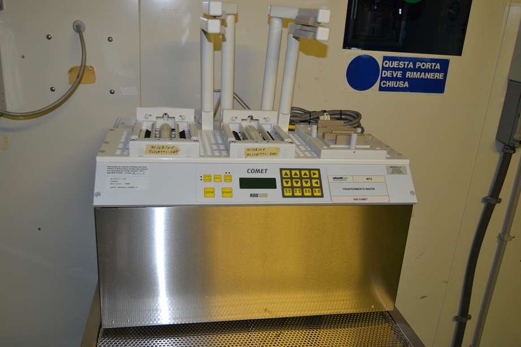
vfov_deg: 40.0
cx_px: 260
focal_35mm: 33
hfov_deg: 57.2
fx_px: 478
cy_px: 174
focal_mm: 22
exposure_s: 1/60
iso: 720
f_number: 3.5
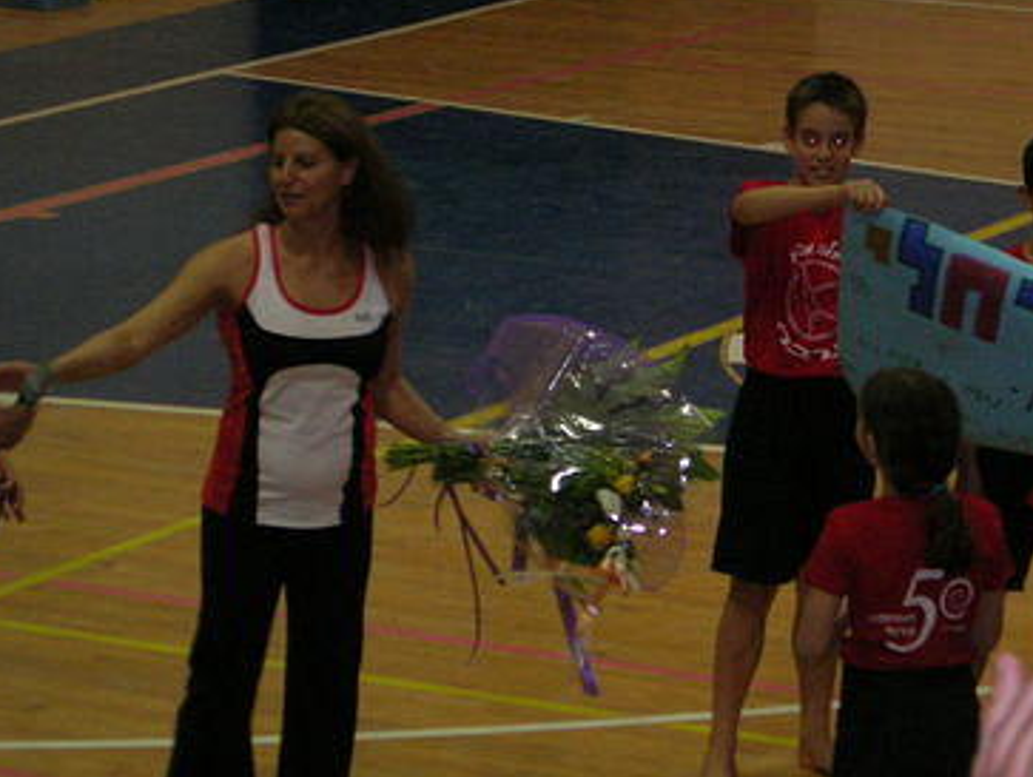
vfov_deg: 7.5
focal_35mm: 199
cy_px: 208
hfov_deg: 9.9
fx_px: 5944
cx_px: 743
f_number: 4.9
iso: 200
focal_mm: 23.4
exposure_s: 1/60.1
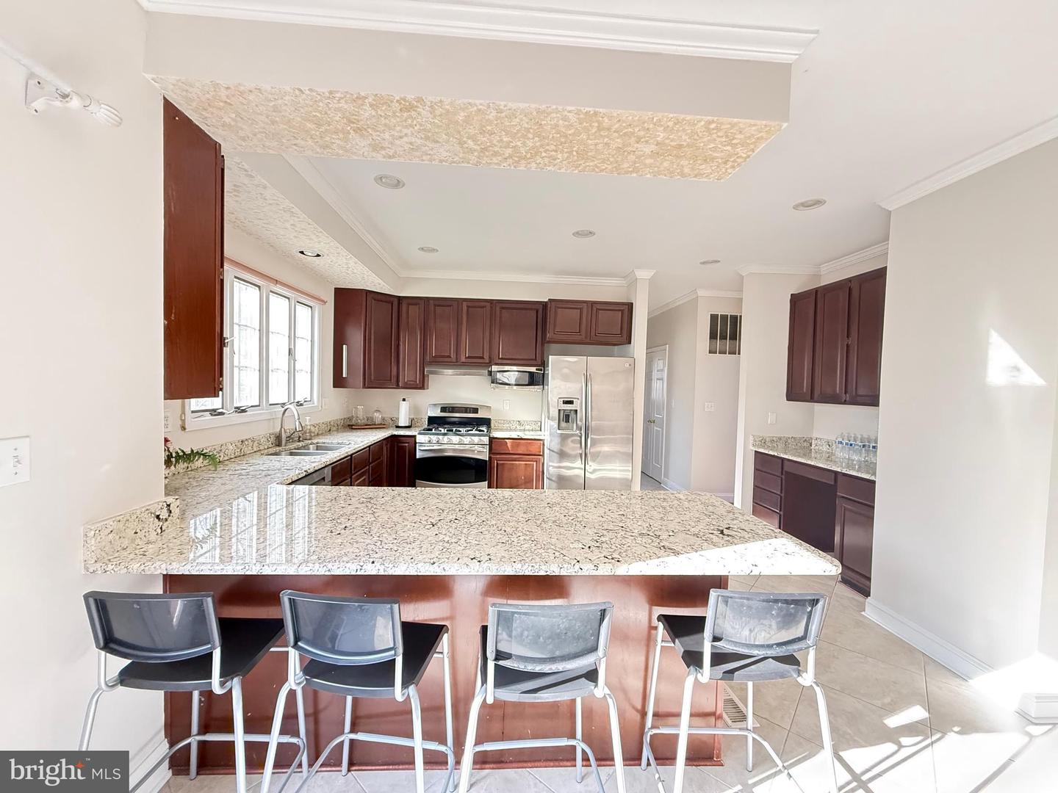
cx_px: 529
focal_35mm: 14
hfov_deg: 102.1
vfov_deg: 85.7
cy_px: 396
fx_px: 428
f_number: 2.2
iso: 640
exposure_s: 1/60
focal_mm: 2.22
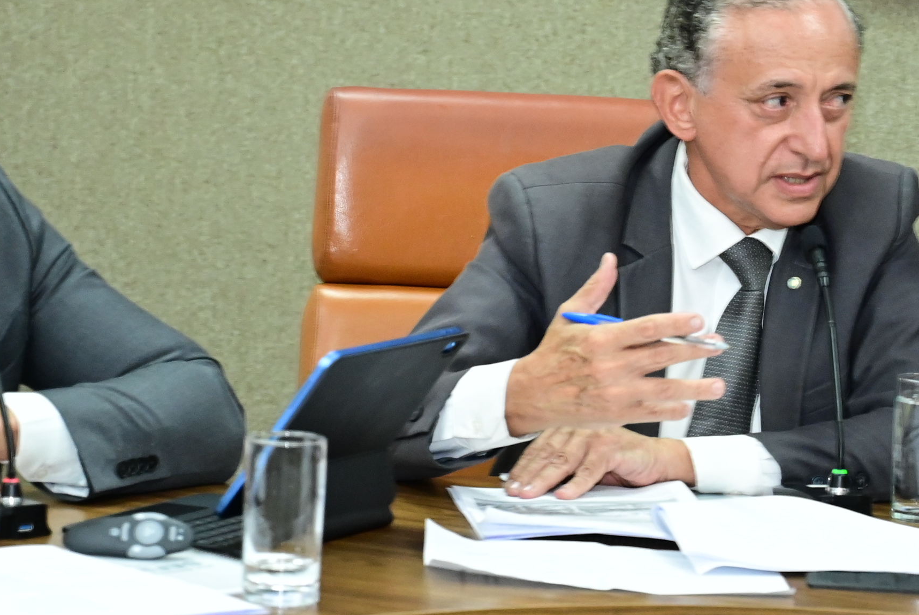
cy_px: 312
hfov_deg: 11.4
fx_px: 4599
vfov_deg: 7.6
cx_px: 610
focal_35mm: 180
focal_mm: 70
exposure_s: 1/125
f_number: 4
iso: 3200
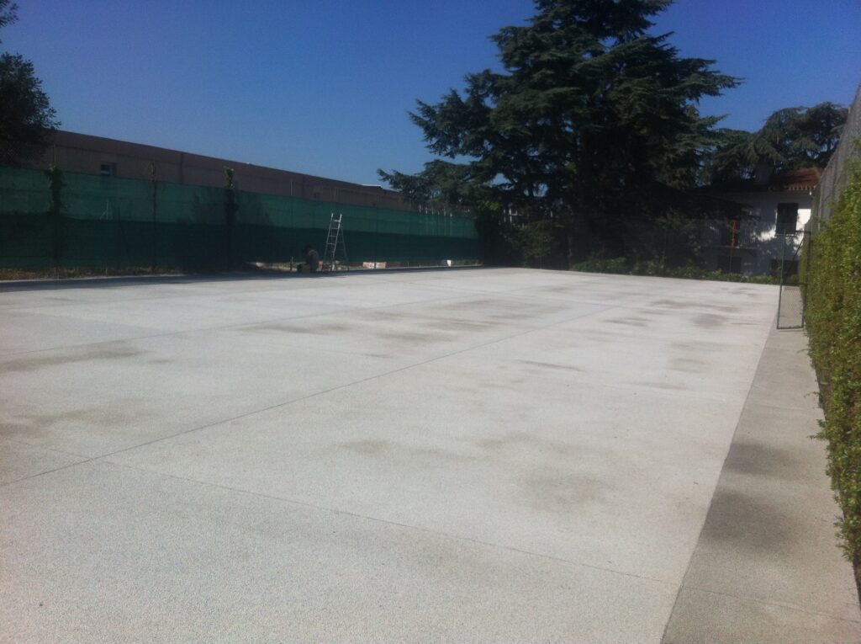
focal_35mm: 35
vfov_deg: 40.6
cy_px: 322
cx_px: 430
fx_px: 869
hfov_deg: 52.7
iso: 80
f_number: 2.8
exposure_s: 1/2011
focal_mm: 3.85
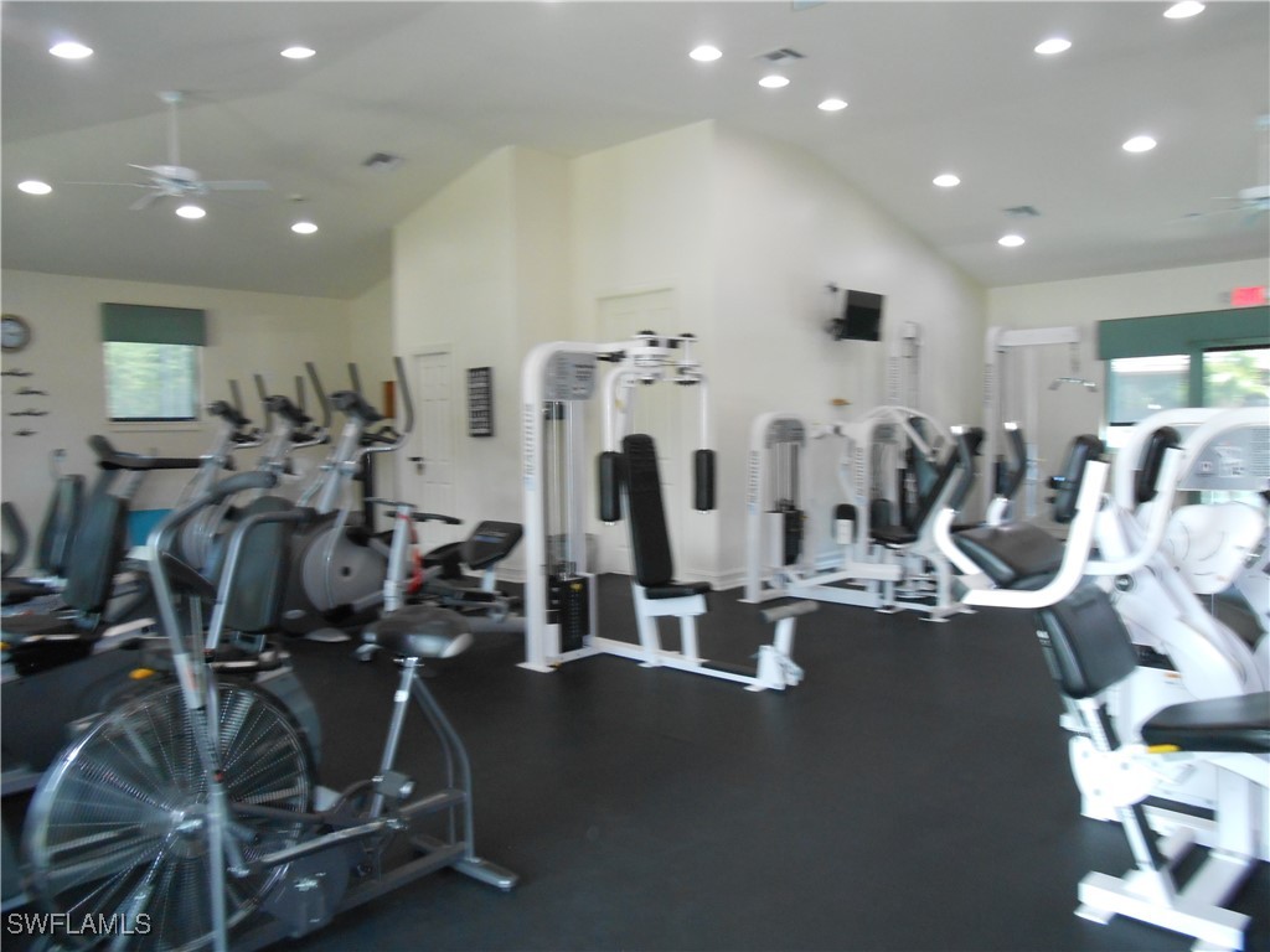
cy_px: 476
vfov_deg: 53.1
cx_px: 635
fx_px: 954
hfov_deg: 67.3
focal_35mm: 26
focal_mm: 4.6
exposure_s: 1/30
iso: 320
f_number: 3.5
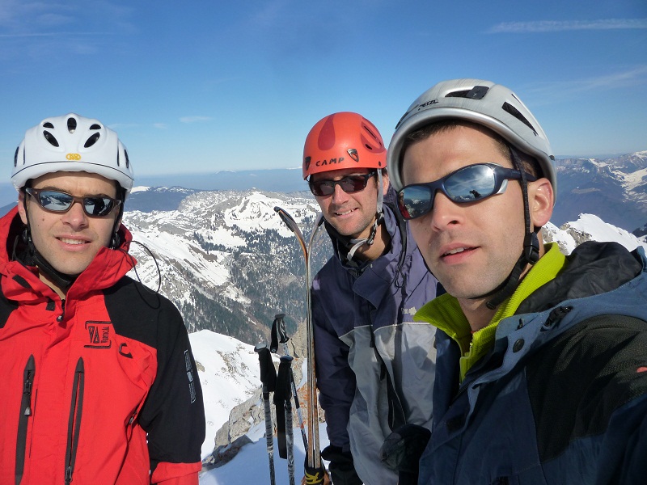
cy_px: 242
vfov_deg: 48.2
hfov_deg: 61.7
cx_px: 324
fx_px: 542
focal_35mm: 29
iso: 125
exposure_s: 1/640
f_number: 5
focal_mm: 5.2
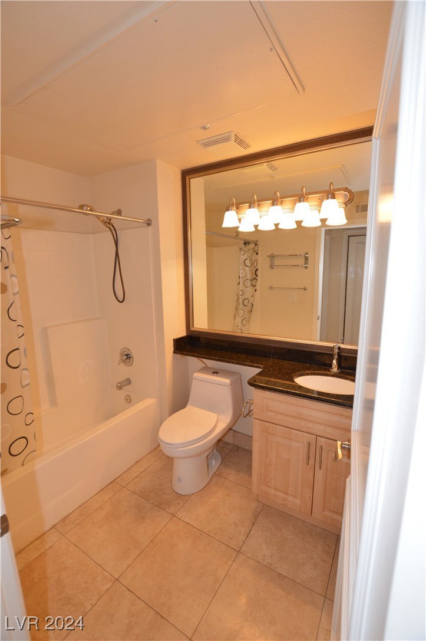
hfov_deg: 77.2
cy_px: 320
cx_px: 213
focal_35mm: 15
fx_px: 267
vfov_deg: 100.4
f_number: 4.5
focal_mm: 10
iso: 400
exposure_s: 1/80
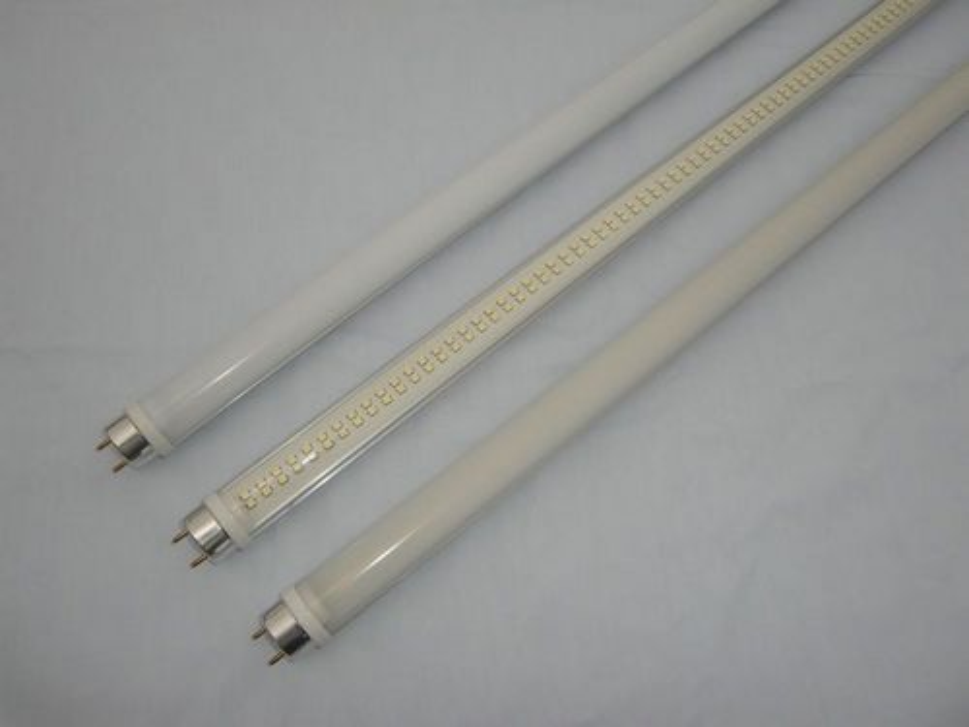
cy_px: 364
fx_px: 784
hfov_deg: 63.4
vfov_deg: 49.7
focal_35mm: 28
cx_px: 484
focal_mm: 4.9
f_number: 7
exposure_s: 1/640
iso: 64
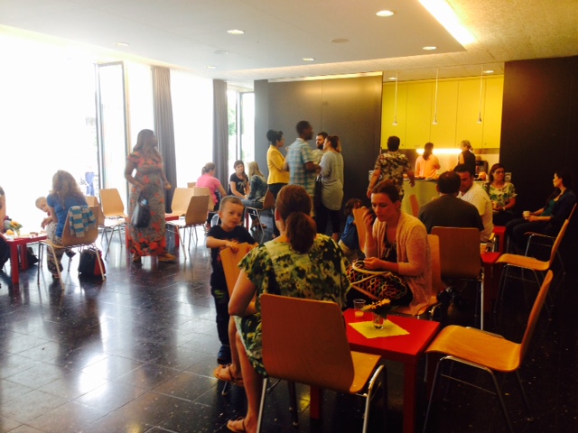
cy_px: 216
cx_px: 289
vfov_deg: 42.9
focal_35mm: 33
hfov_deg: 55.4
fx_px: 551
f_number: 2.4
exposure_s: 1/20
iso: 64
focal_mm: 4.12
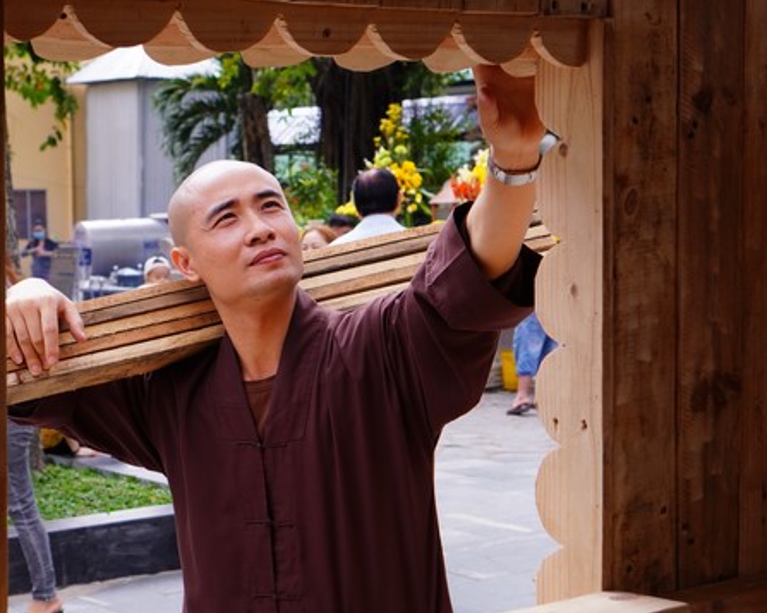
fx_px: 1626
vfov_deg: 21.3
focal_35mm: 72
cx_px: 266
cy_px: 313
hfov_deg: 26.4
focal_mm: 35
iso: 200
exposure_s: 1/160
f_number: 5.6
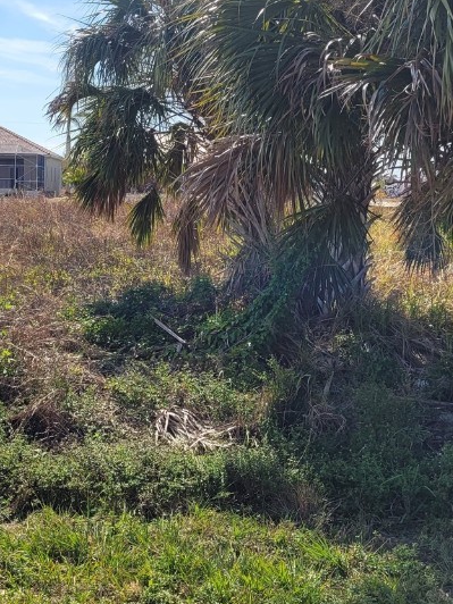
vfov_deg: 37.8
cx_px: 163
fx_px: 872
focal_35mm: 50
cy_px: 208
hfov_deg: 29.0
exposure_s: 1/2607
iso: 40
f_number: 1.8
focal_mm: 5.4
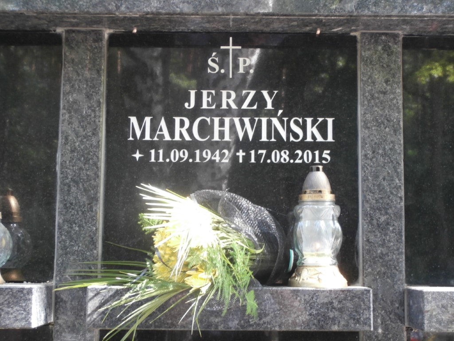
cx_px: 227
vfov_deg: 25.7
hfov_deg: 33.8
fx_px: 748
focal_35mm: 57
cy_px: 170
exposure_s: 1/25
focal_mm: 10.11
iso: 200
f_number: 4.5
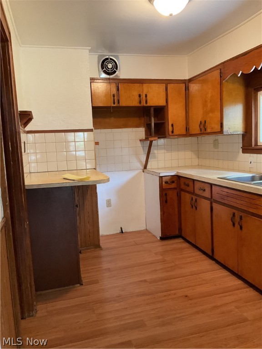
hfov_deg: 48.2
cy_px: 174
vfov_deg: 61.7
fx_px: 293
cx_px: 131
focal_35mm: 29
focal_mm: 3
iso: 160
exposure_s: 1/50
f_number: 1.8
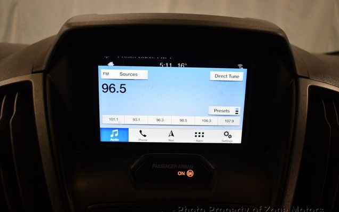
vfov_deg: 34.4
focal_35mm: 37
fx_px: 342
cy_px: 106
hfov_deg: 52.7
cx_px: 170
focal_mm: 18
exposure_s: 1/250
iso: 720
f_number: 3.5
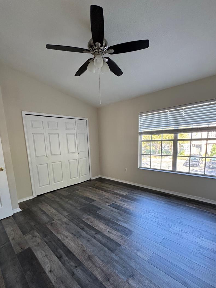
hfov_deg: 78.1
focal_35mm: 16
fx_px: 133
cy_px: 162
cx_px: 106
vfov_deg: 94.0
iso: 250
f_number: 2.2
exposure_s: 1/99
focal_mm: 2.22
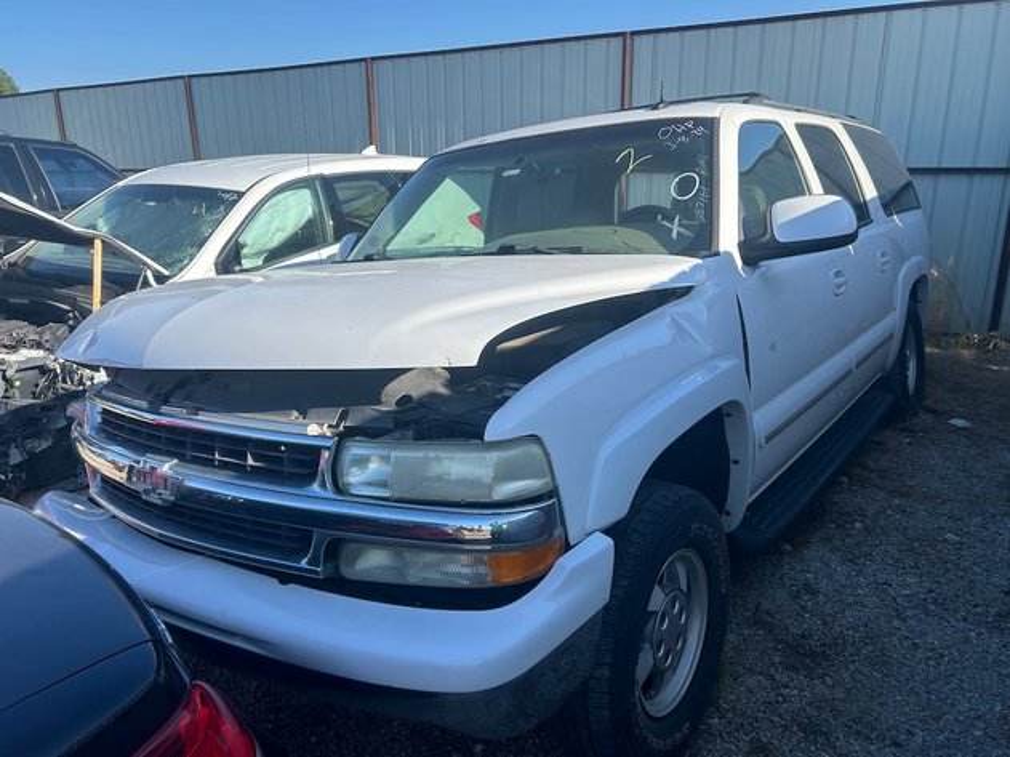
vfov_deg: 53.0
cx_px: 505
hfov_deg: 67.3
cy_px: 378
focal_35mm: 26
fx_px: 758
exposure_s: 1/2299
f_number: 1.5
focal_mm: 5.7
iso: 50
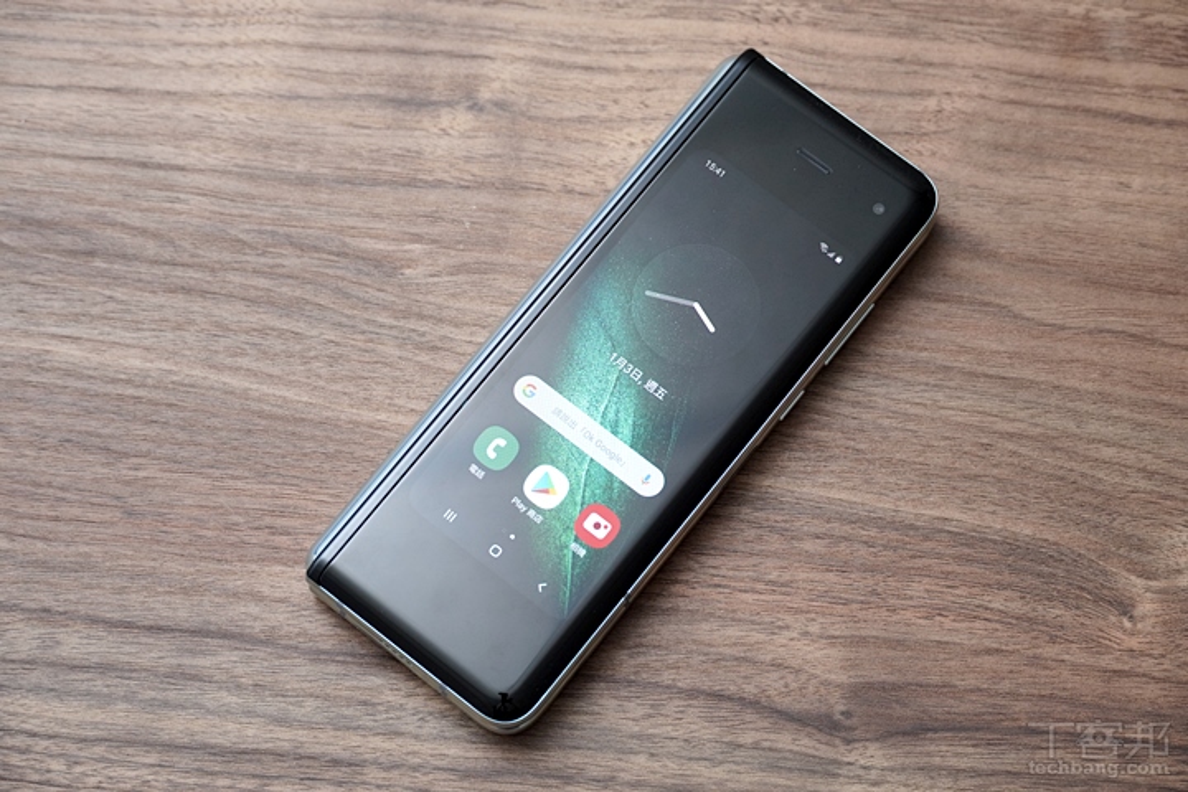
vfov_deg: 16.0
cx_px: 594
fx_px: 2821
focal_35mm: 86
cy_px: 396
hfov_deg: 23.8
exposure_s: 1/125
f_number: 5.6
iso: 800
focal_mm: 57
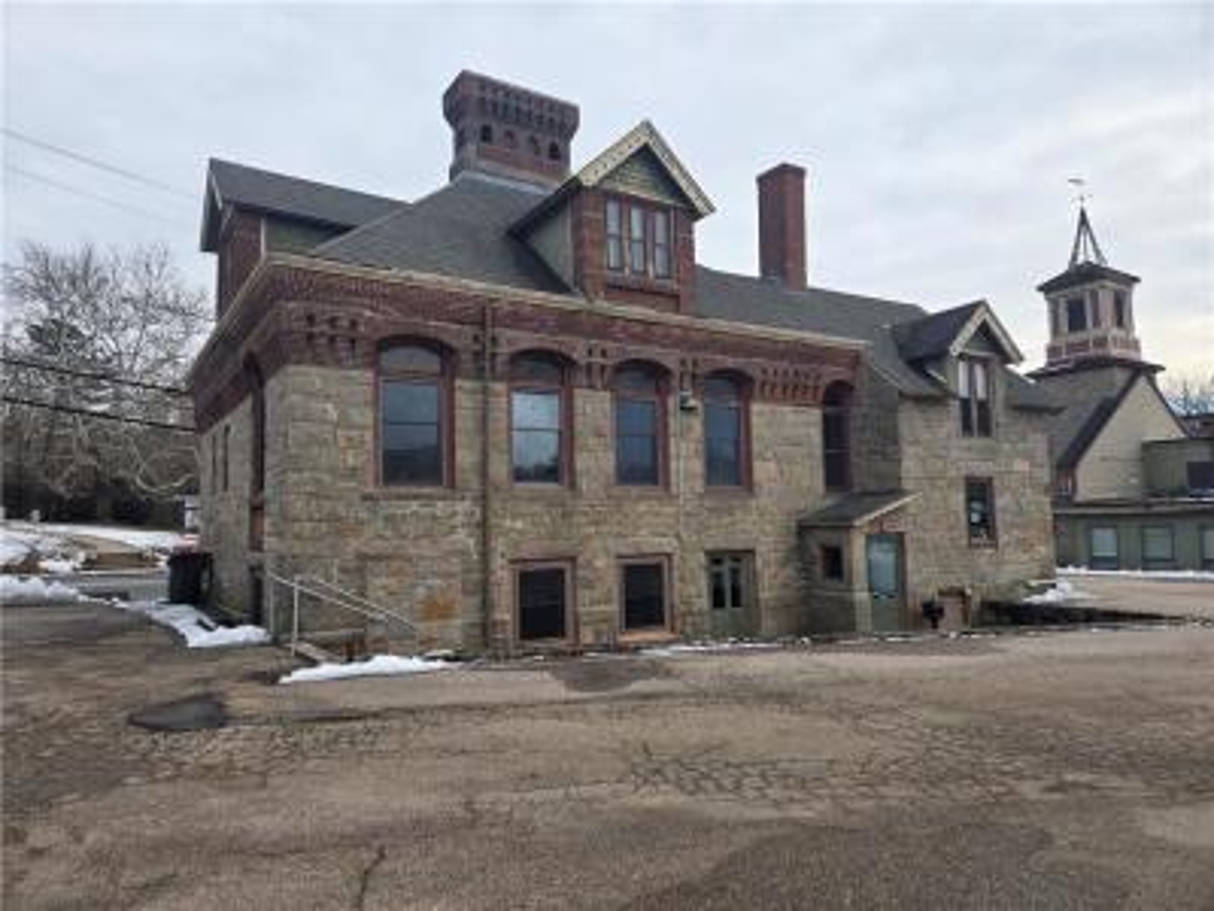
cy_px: 456
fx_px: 807
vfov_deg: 58.9
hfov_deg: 73.9
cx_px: 607
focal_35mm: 23
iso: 25
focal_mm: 5.4
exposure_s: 1/890
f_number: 1.8
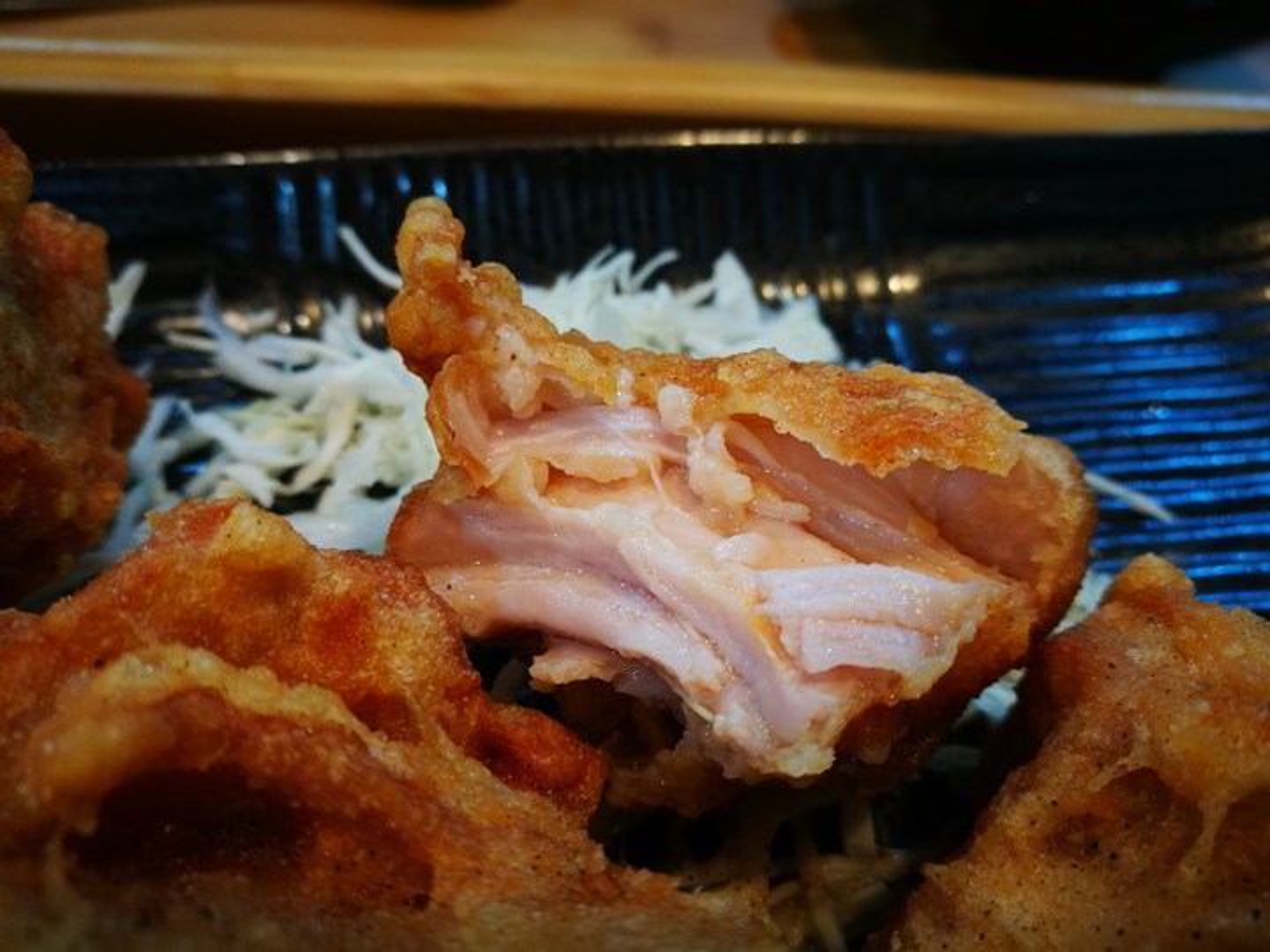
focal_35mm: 27
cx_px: 635
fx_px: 991
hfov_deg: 65.3
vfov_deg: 51.4
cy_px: 476
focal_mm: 4.5
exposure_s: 1/30
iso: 250
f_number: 4
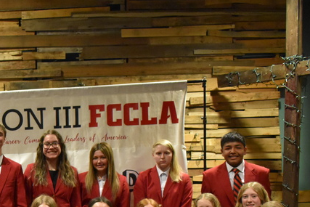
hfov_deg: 26.2
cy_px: 209
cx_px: -20
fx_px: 620
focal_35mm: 72
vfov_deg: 18.4
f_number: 3.5
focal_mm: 20
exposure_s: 1/50
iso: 3200
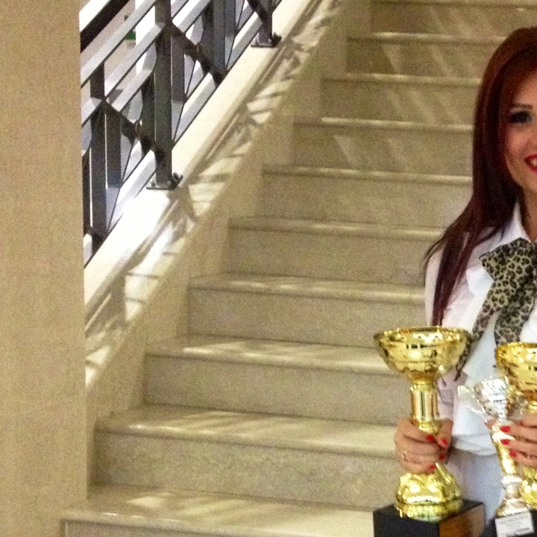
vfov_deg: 19.4
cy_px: 467
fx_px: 1544
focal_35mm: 88
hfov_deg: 19.3
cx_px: 500
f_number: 2.4
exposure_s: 1/15
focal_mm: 4.28
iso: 400
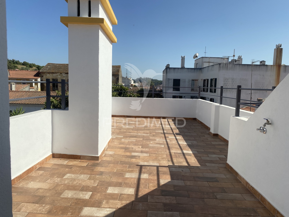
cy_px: 108
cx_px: 144
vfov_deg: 53.1
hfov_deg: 67.3
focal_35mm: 26
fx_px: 217
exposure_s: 1/3300
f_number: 1.8
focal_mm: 4.25
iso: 32
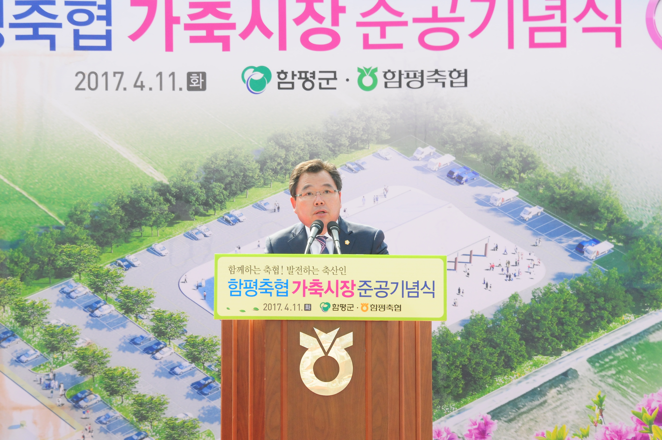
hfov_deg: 11.8
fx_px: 3196
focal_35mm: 174
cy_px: 220
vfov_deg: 7.9
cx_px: 331
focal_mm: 116
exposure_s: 1/320
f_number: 9
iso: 800
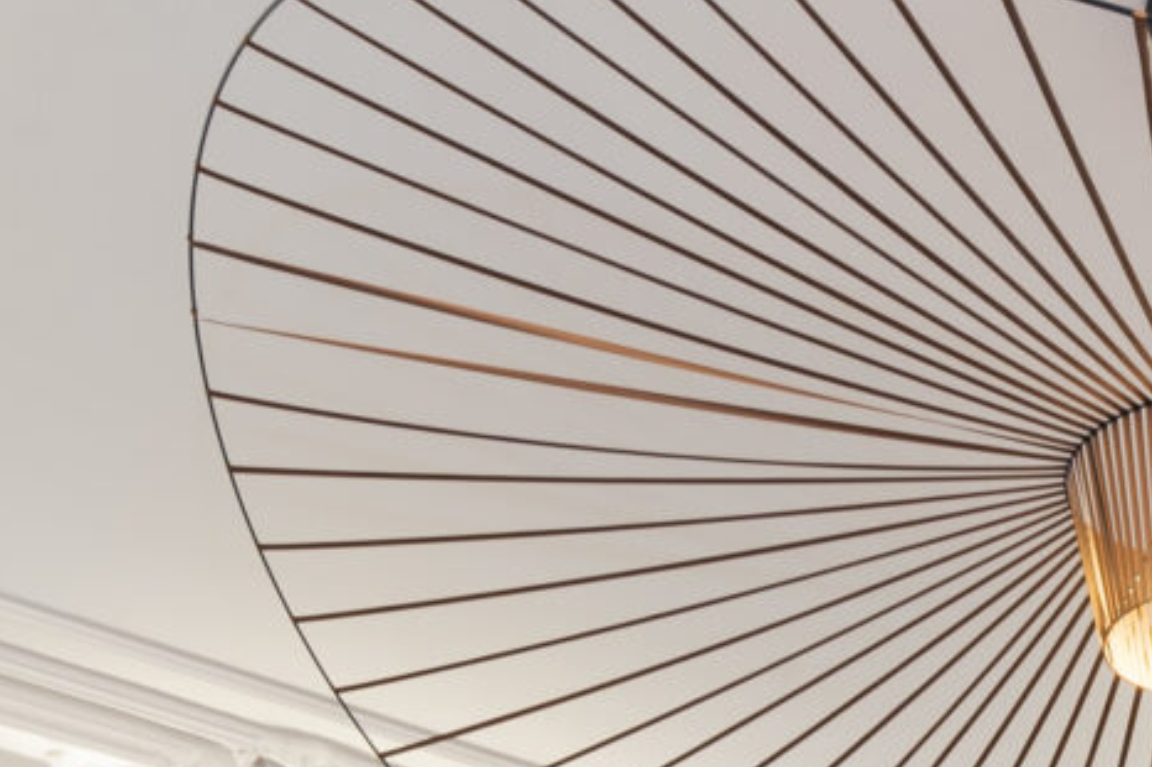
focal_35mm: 77
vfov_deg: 13.0
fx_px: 2462
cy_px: 1889
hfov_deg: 25.7
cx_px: 981
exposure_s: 1/2
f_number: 11
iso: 100
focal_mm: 14
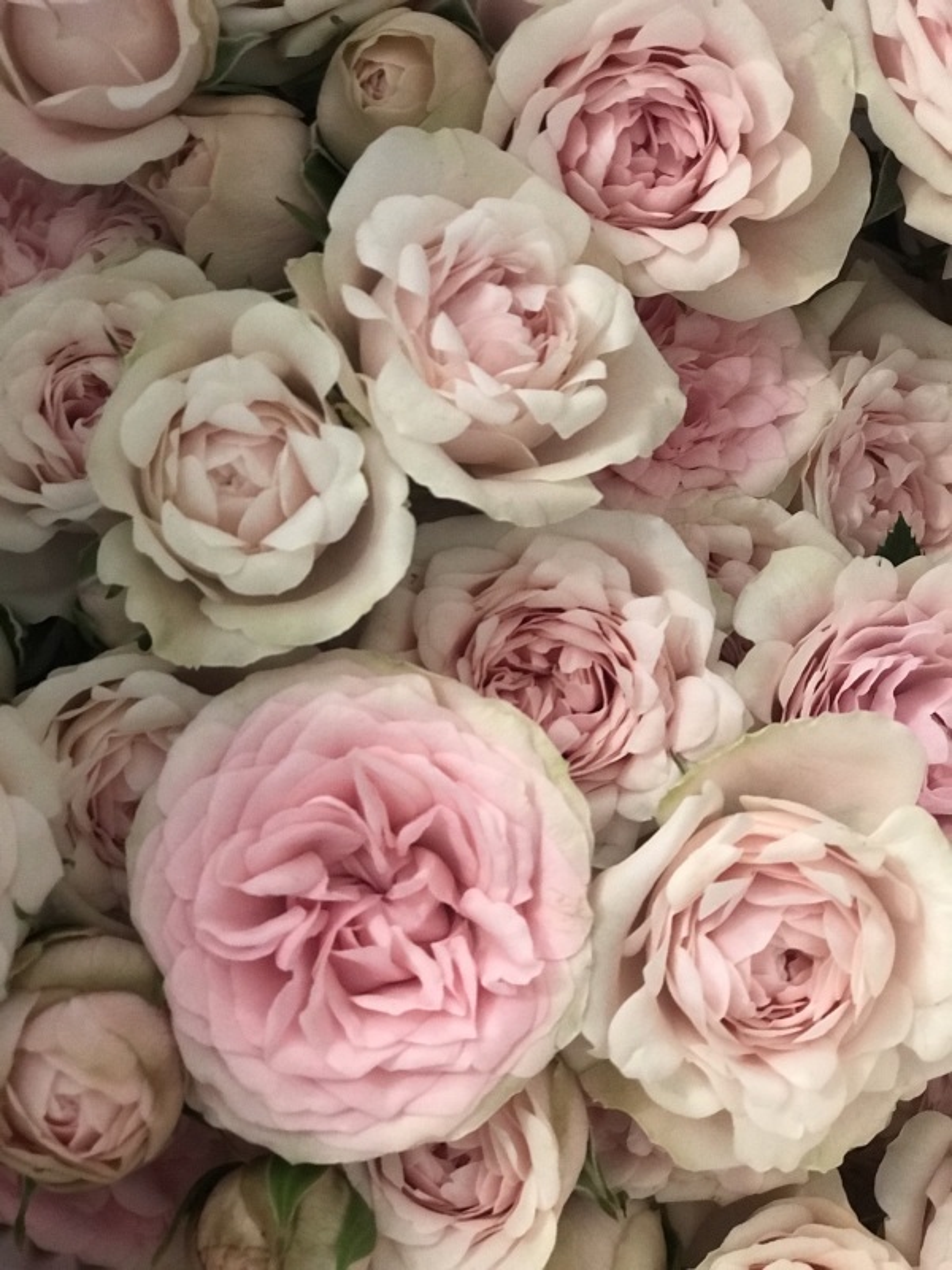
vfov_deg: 33.8
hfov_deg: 25.7
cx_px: 476
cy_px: 635
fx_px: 2090
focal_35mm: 57
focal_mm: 6.6
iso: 500
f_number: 2.8
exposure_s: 1/60
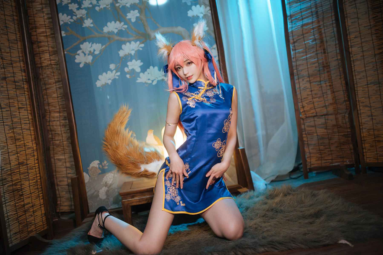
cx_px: 192
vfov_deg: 37.9
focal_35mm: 35
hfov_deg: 54.4
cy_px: 128
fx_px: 372
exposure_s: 1/125
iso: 320
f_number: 1.4
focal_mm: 35
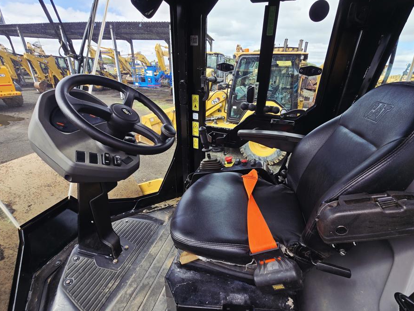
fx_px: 179
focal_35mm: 15
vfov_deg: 81.8
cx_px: 219
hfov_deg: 98.0
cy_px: 159
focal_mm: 2.2
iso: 50
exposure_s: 1/750
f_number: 2.2
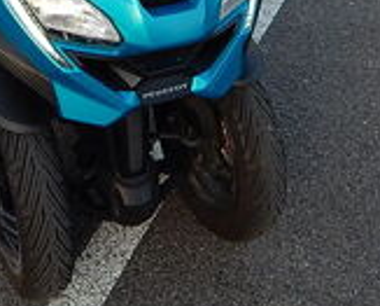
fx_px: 744
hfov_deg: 28.0
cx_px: 65
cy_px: -61
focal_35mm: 66
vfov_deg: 21.5
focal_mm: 4
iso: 125
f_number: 3
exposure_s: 1/200
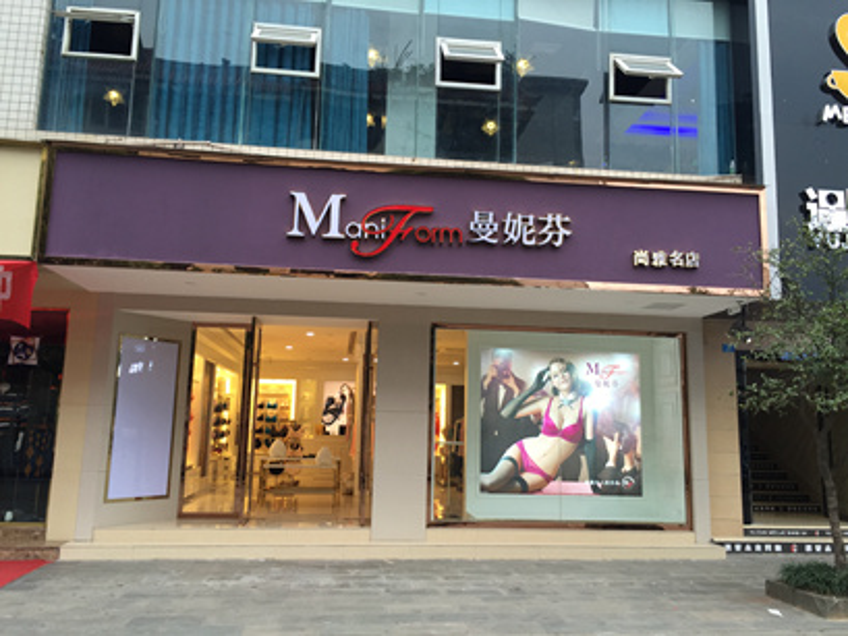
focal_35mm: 29
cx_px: 424
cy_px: 318
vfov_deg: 48.3
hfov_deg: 61.6
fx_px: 711
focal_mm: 4.15
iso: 32
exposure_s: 1/50
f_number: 2.2
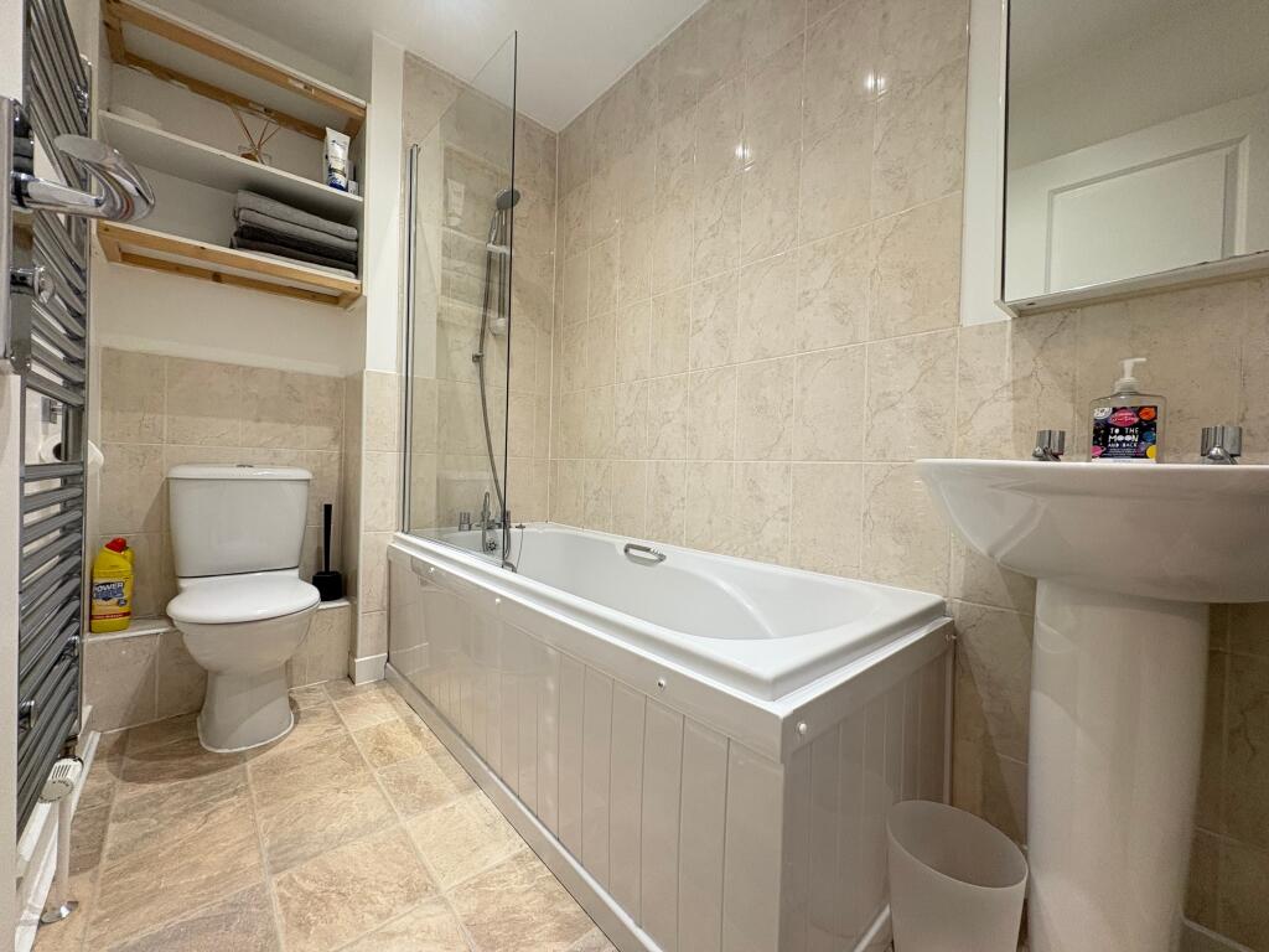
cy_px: 476
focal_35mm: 14
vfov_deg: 85.7
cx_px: 634
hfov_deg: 102.1
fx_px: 513
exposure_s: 1/50
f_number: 2.2
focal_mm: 2.22
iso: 160
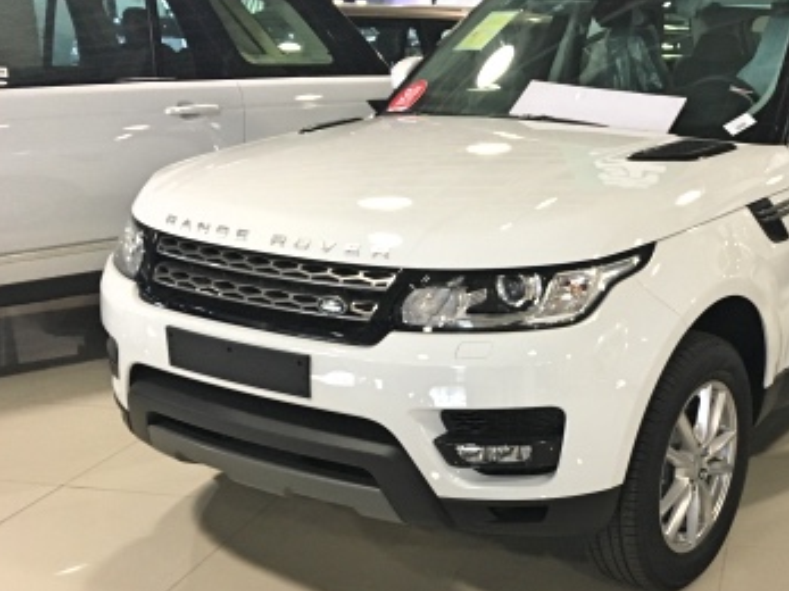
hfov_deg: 40.0
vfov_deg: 31.1
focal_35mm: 46
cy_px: 422
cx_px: 600
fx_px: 1048
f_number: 2.2
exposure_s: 1/33
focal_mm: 4.15
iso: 160
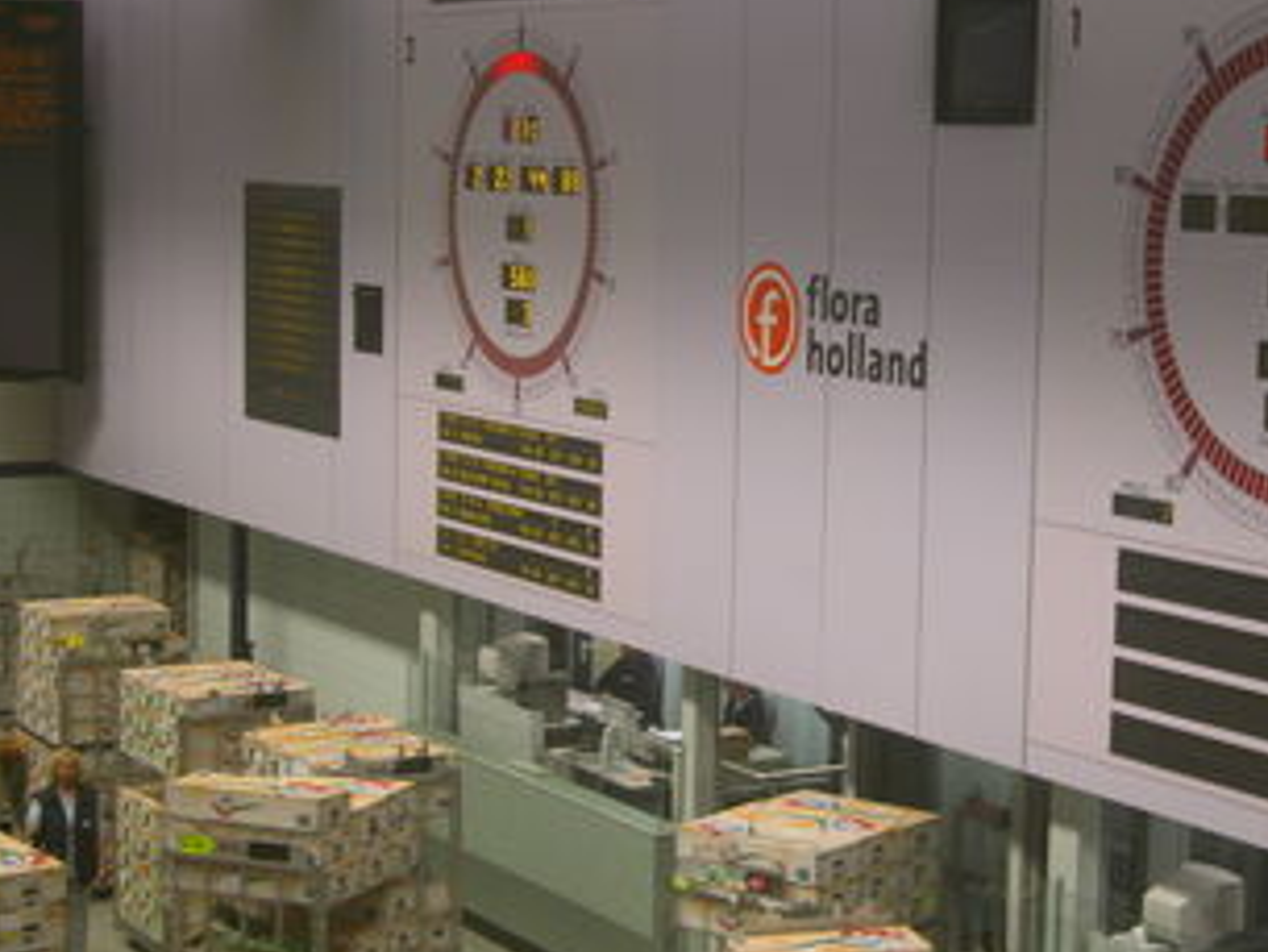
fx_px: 2932
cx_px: 782
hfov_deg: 24.3
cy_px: 491
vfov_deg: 18.4
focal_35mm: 80
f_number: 3.2
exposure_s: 1/6.8
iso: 100
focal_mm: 15.7
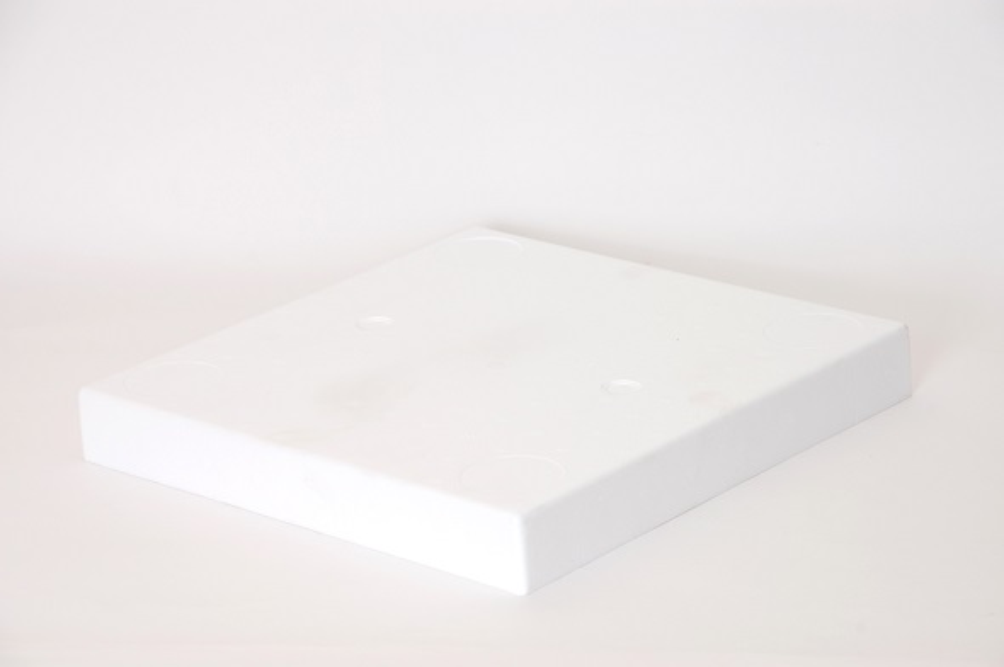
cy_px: 334
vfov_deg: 10.1
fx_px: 3761
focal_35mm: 135
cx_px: 502
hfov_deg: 15.2
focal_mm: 90
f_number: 9
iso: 200
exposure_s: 1/125
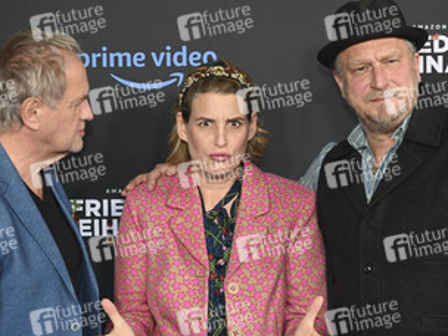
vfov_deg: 13.8
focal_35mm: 107
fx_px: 1385
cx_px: 235
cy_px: 208
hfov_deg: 18.4
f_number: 2.8
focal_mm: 75
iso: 400
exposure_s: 1/125
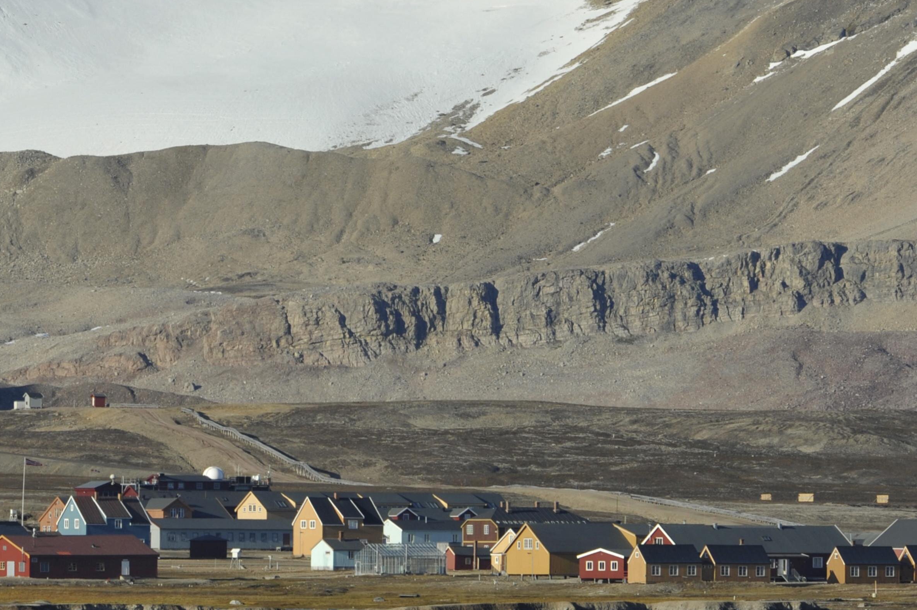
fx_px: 12091
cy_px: 118
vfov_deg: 2.9
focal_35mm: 475
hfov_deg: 4.3
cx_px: 147
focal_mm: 220
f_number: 13
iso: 400
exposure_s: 1/640
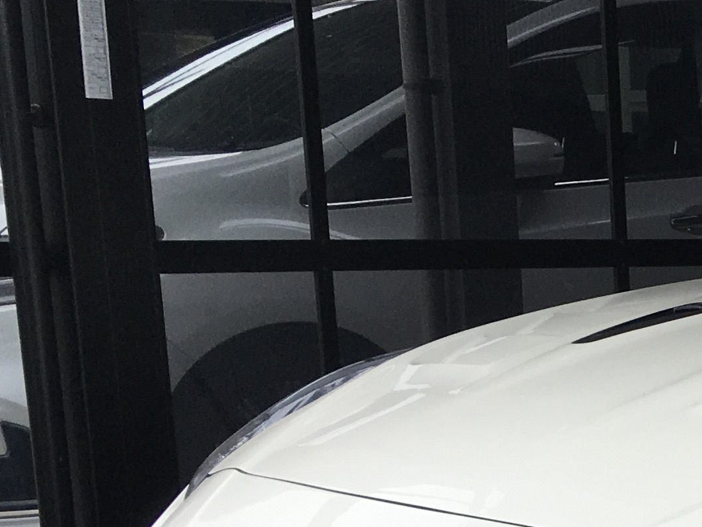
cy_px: 760
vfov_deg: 12.8
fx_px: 2231
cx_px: 1259
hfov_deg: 15.4
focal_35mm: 110
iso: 25
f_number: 2.2
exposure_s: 1/305
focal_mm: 4.15
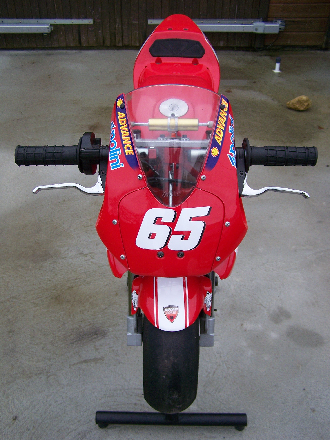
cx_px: 165
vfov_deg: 48.9
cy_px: 220
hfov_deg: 37.8
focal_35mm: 38
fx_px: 482
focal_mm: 6.3
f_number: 2.8
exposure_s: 1/320
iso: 80
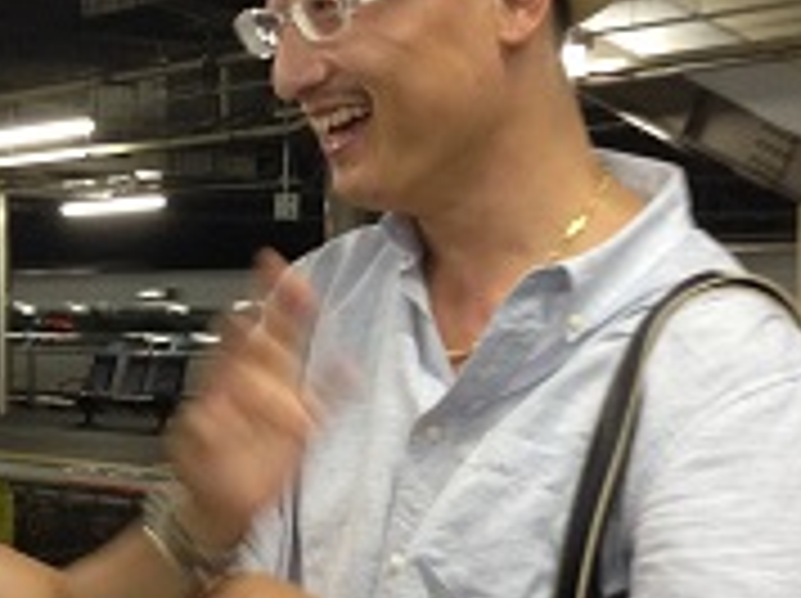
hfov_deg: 21.2
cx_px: 130
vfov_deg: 16.2
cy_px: 351
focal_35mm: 91
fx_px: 2103
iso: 200
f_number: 2.4
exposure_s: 1/20
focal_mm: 4.12
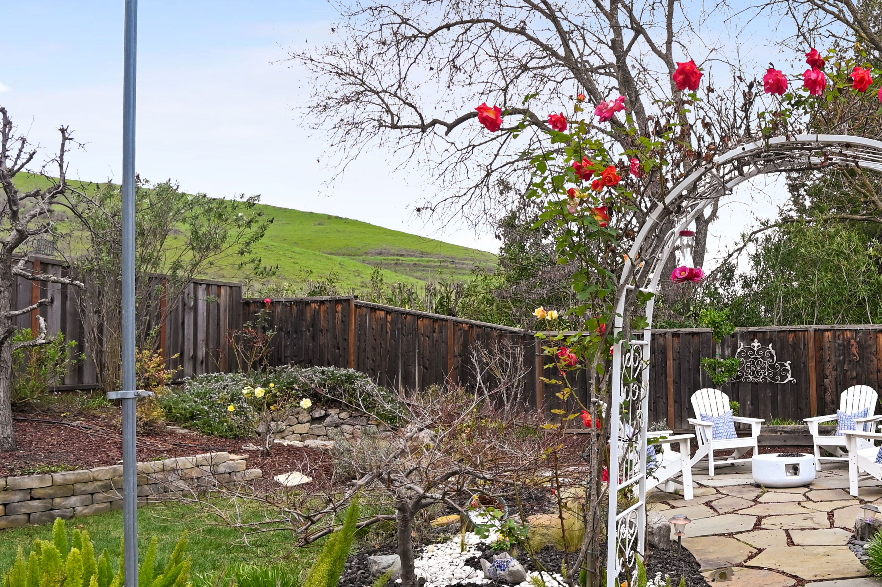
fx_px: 710
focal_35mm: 29
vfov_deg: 44.7
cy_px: 348
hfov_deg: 54.9
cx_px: 803
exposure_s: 1/250
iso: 320
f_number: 5.6
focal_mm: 14
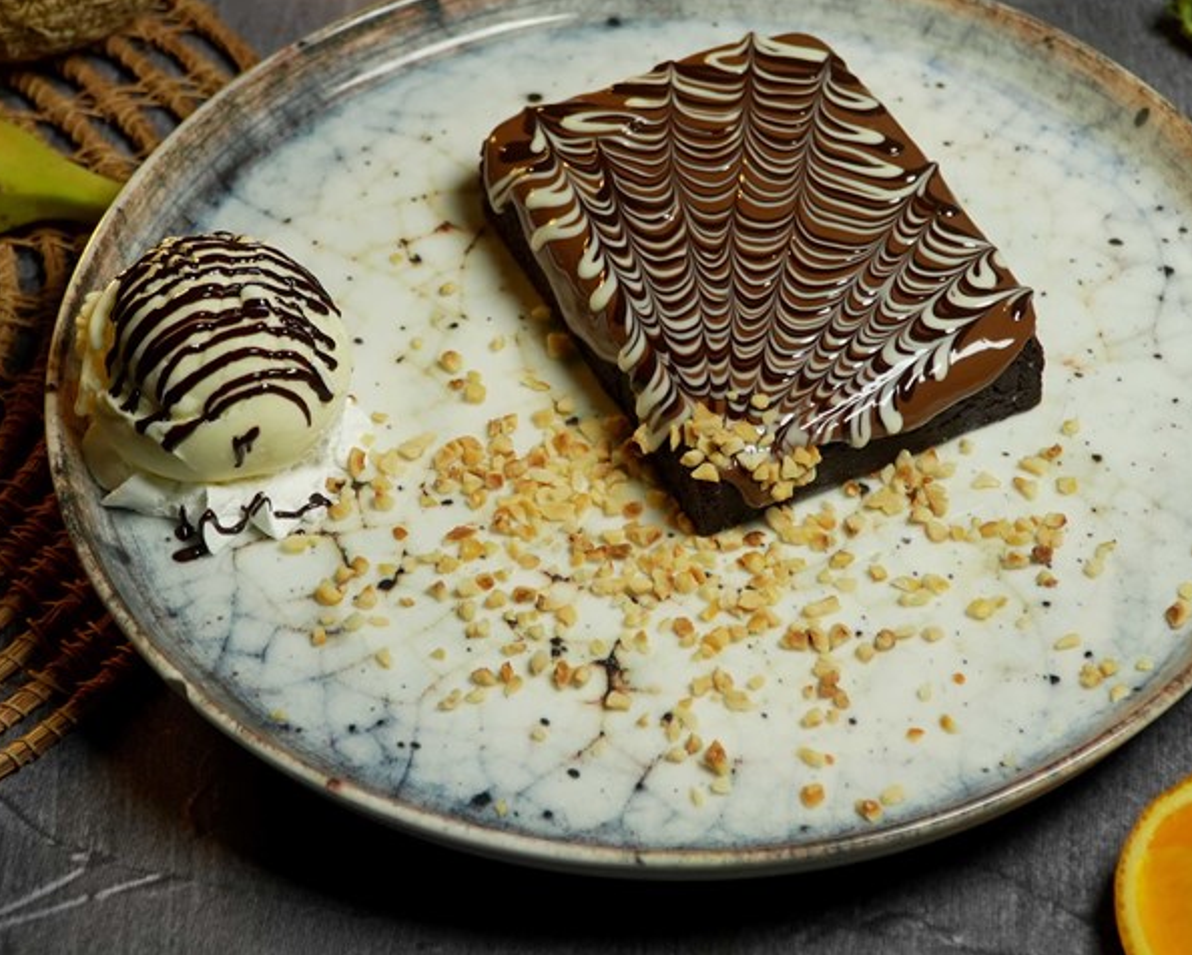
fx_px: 3177
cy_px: 408
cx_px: 718
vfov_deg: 17.1
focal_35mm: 90
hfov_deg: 21.2
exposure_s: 1/125
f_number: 4
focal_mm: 38
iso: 640
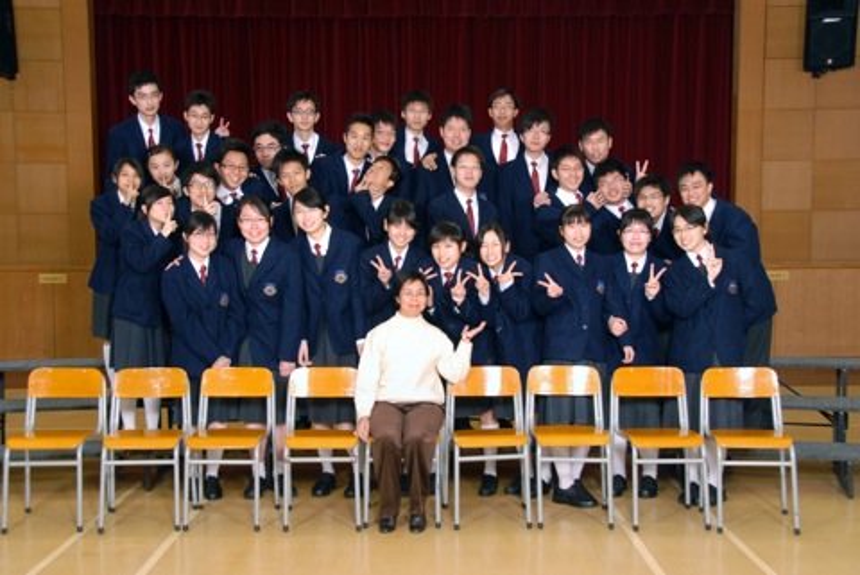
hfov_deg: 44.9
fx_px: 1040
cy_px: 288
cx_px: 430
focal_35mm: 44
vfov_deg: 30.9
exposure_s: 1/13
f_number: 7.1
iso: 100
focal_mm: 29
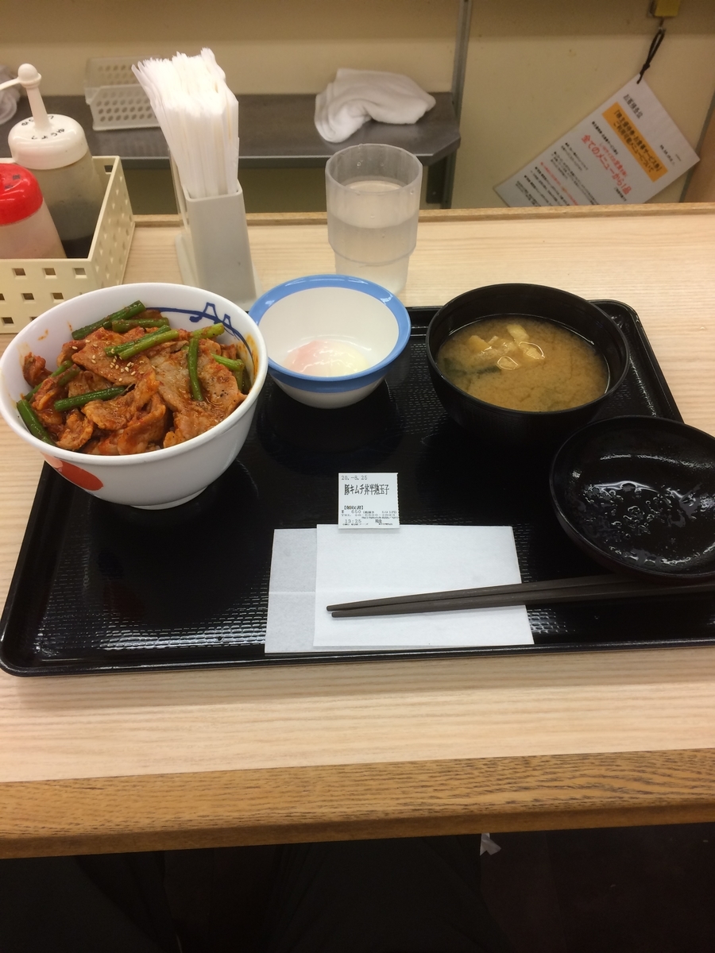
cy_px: 476
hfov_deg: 48.2
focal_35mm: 29
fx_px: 799
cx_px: 358
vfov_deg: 61.7
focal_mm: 4.15
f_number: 2.2
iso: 40
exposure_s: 1/40
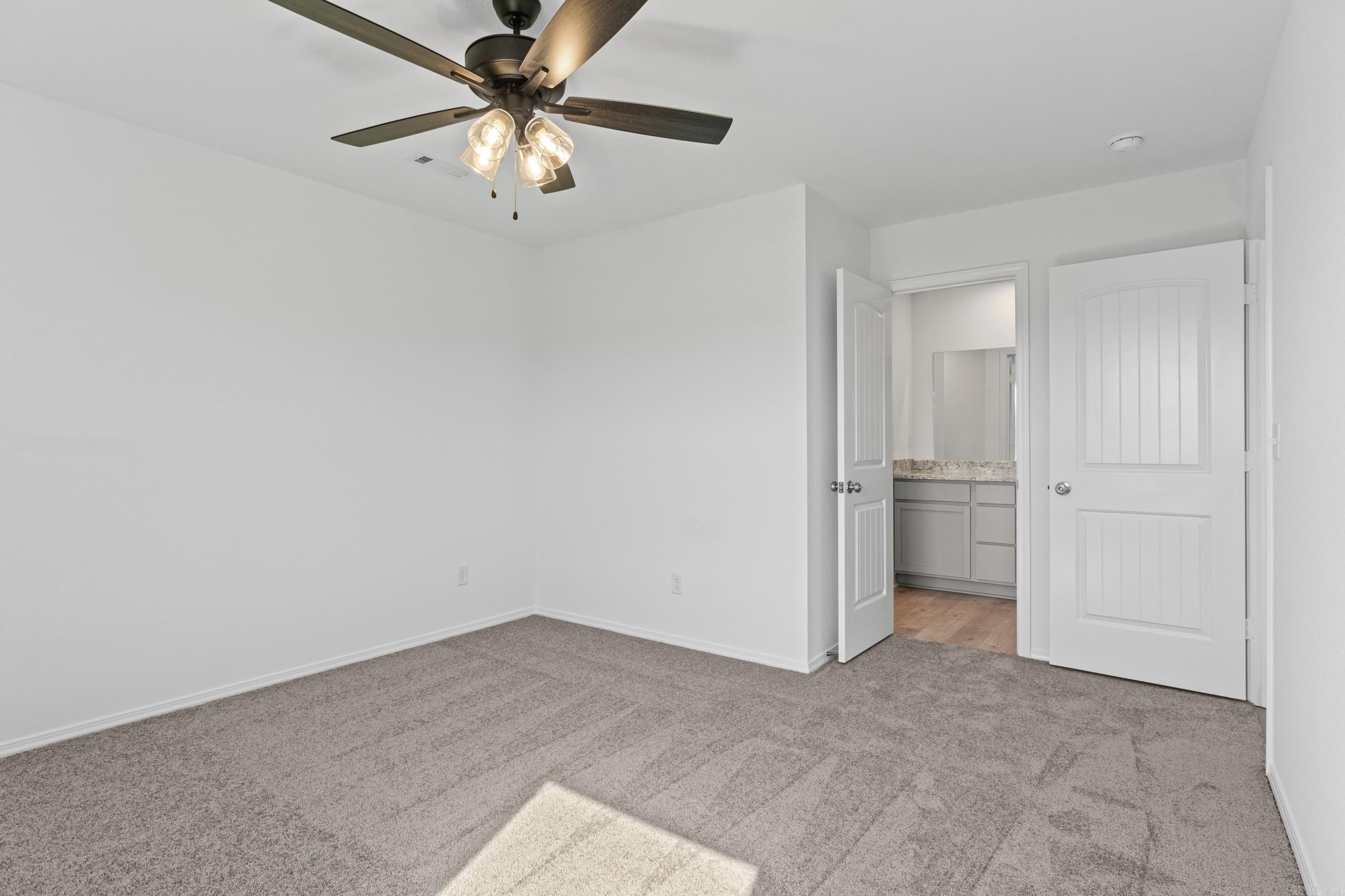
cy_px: 448
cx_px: 672
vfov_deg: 67.4
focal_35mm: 18
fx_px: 672
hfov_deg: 90.0
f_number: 9
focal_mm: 12
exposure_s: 1/13
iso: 250
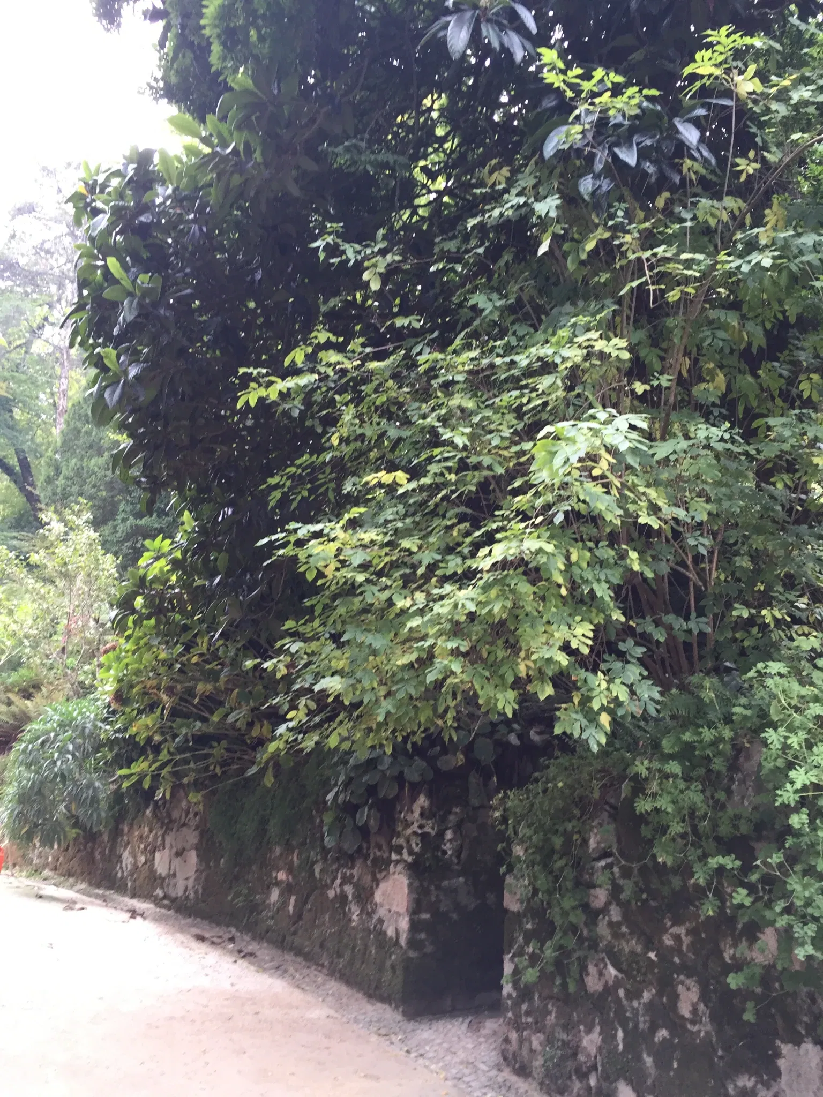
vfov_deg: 61.7
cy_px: 548
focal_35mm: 29
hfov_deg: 48.2
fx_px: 919
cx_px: 412
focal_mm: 4.15
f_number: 2.2
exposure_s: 1/100
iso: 50
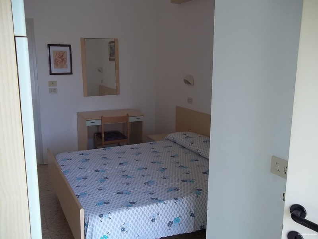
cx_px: 159
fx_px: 294
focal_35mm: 32
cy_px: 120
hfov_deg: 56.8
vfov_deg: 44.2
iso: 80
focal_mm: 5.7
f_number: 2.9
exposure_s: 1/60
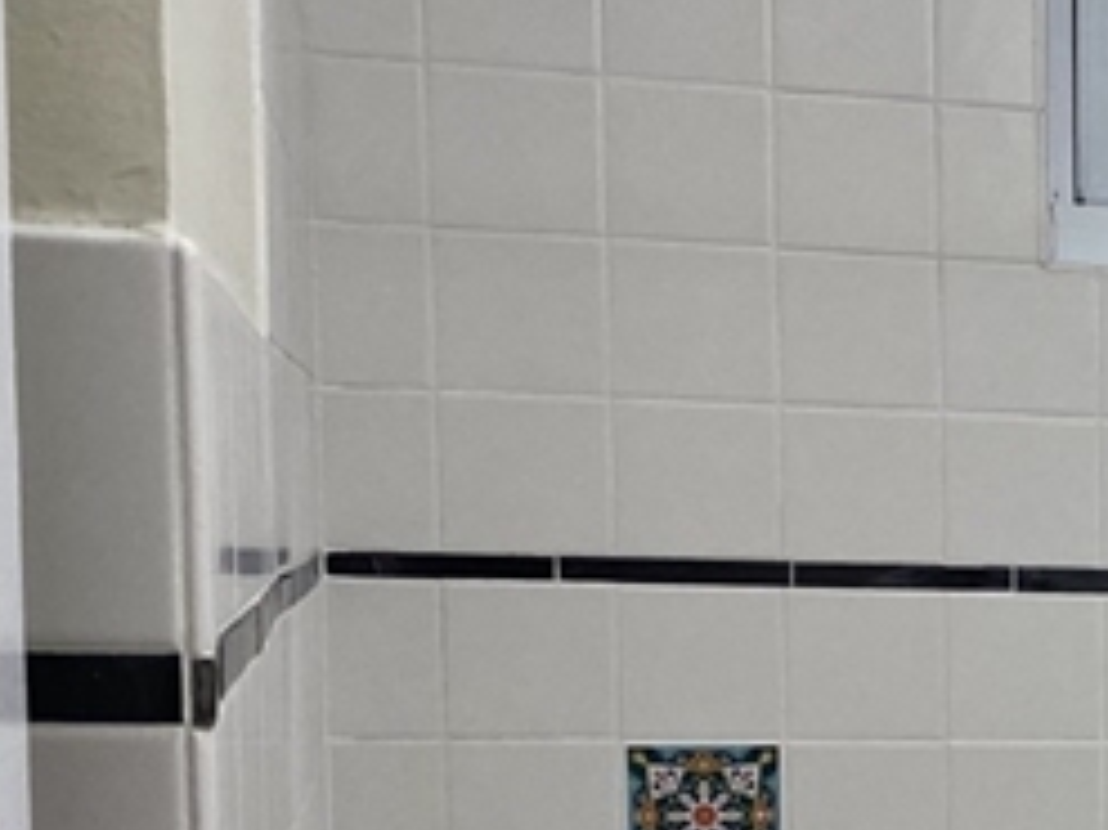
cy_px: 884
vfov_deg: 13.5
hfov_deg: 15.2
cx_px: 2113
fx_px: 3455
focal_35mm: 108
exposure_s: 1/120
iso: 100
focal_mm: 4.25
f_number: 1.8
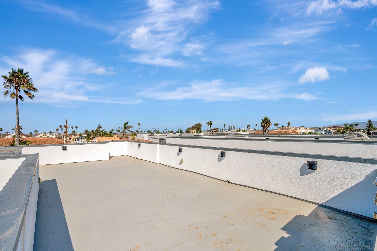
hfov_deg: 95.0
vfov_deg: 72.0
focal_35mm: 16
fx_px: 173
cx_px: 188
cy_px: 126
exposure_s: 1/3200
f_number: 8
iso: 400
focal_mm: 16.5
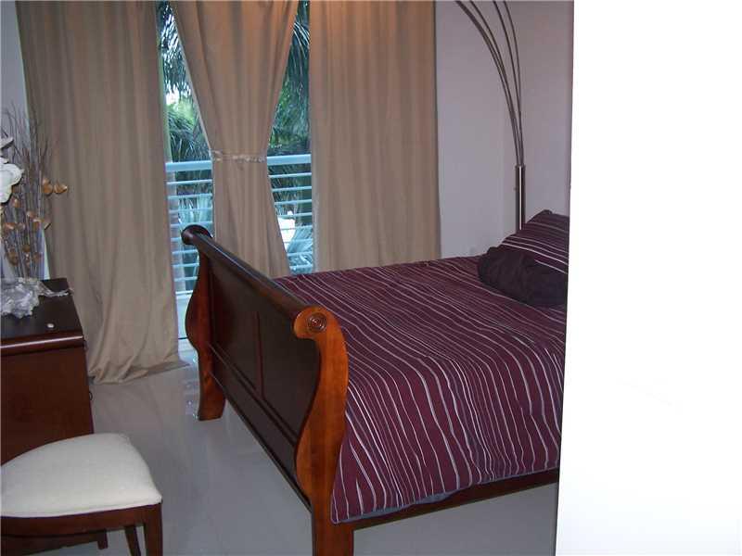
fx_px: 815
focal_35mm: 38
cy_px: 278
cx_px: 371
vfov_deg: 37.7
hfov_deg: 49.0
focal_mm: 6.3
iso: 140
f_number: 2.8
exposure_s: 1/60
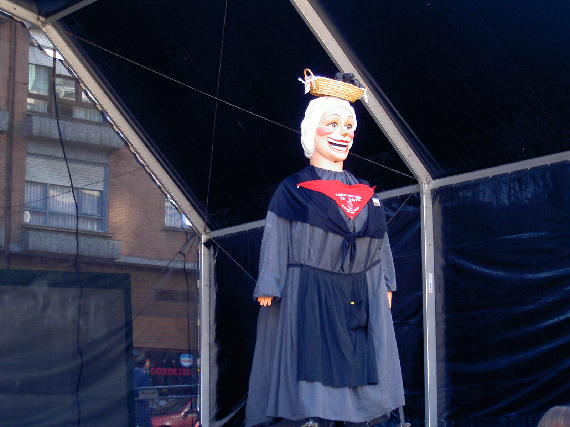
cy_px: 214
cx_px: 285
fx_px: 1383
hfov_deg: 23.3
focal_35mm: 84
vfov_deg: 17.6
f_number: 4.1
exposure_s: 1/78.1
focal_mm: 17.4
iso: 100
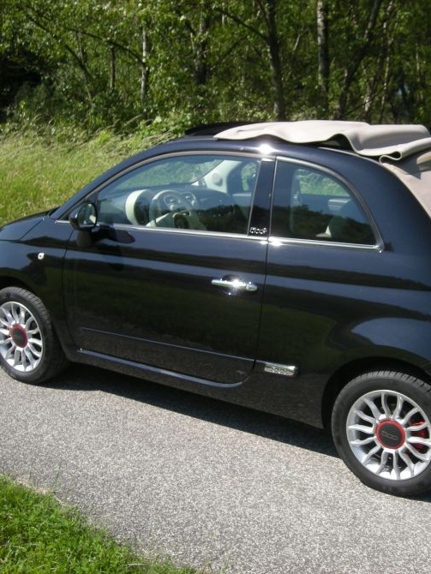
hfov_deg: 30.5
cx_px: 309
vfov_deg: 40.4
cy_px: 287
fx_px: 780
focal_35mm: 47
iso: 64
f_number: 5.7
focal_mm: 5.7
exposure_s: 1/172
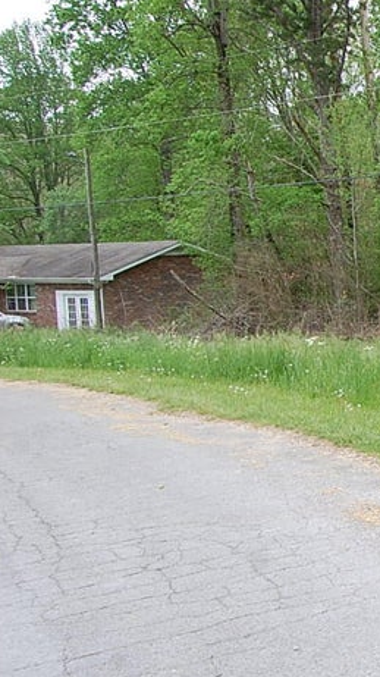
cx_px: 695
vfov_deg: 35.4
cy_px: 294
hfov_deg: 16.7
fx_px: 1058
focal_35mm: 59
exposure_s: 1/200
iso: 200
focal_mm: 18
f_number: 7.1
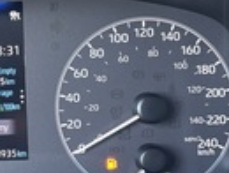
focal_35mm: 84
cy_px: 70
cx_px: -14
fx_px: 557
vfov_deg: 17.6
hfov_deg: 22.1
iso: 500
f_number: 1.6
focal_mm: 5.96
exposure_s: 1/60
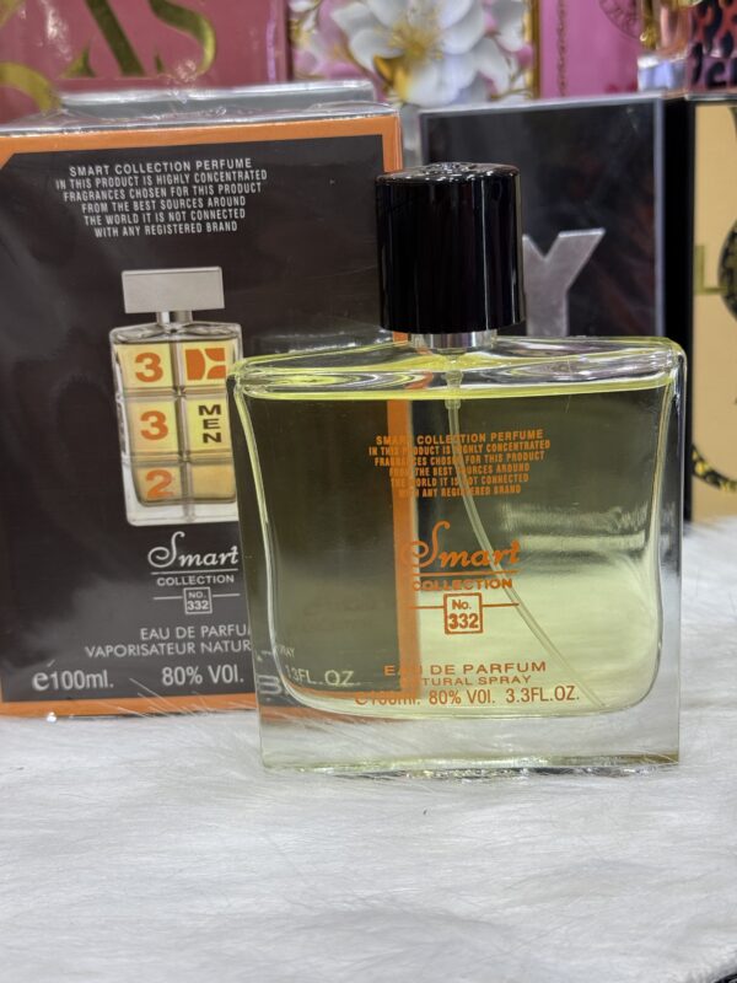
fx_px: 1363
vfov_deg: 39.7
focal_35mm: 48
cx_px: 368
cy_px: 492
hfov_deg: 30.3
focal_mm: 6.76
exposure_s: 1/100
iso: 80
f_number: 1.78
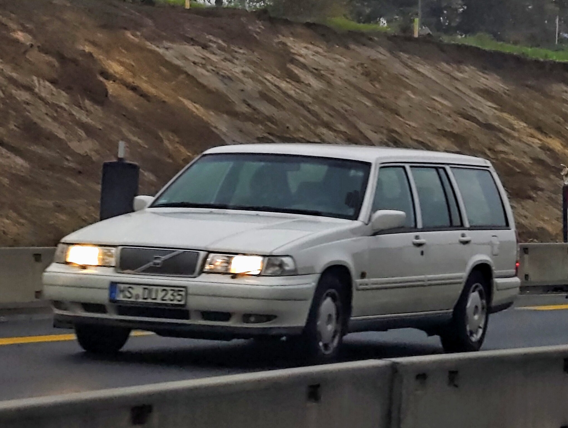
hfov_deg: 23.0
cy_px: 214
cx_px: 284
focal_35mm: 85
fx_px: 1397
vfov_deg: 17.4
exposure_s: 1/800
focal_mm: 22.5
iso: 3200
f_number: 2.3
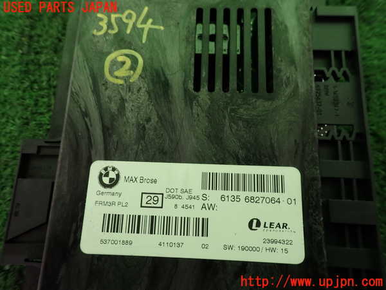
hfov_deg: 69.4
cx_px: 193
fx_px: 279
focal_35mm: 25
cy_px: 145
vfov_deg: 54.9
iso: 100
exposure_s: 1/125
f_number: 2.8
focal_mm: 4.5
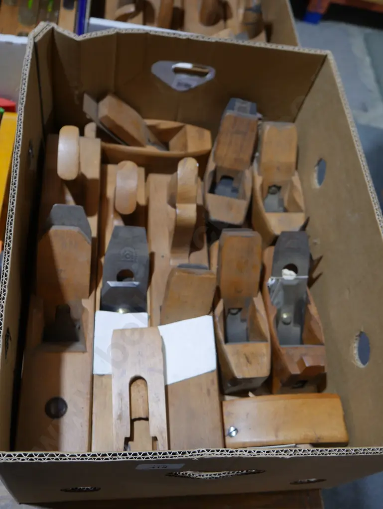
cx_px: 192
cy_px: 254
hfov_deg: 39.7
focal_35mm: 36
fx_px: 531
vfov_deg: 51.3
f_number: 4
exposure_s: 1/60
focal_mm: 18
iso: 250
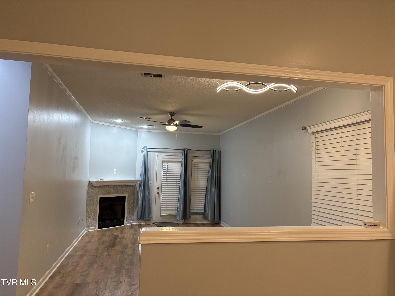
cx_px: 198
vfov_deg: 53.1
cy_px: 148
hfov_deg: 67.3
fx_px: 297
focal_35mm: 26
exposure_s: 1/120
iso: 200
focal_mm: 5.96
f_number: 1.6
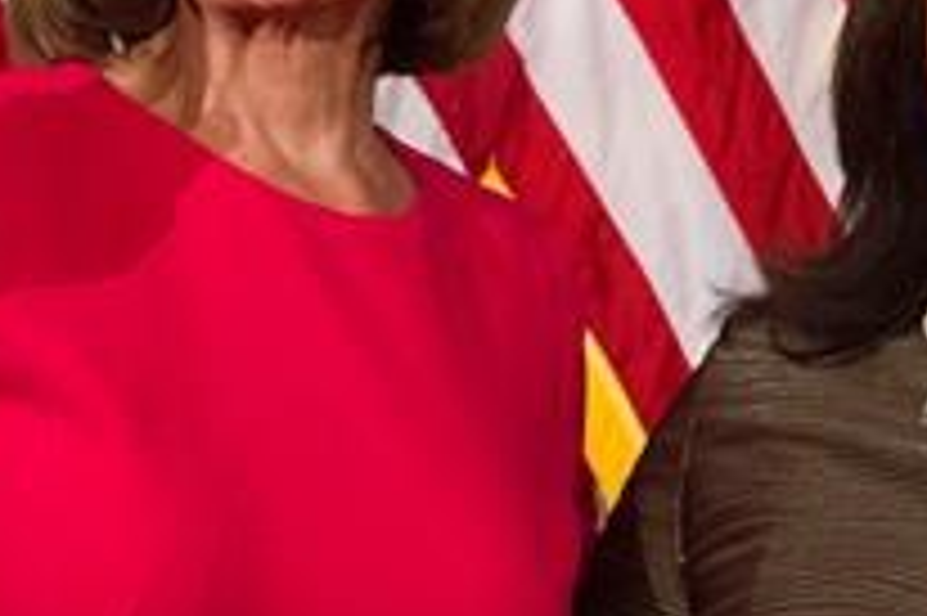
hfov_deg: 9.2
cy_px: 97
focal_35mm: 221
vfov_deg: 6.2
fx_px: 5686
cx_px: 990
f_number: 5
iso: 2500
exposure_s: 1/250
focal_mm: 70
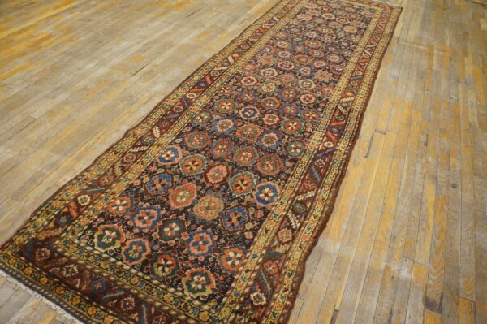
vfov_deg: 47.9
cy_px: 162
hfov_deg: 67.4
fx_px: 365
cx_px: 244
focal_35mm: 27
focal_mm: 18
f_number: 4
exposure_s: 1/60
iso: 1000
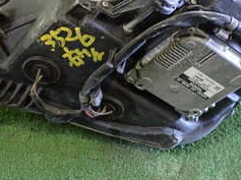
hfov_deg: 27.3
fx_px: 494
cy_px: 6
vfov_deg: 20.1
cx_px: 157
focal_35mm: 71
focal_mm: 5.05
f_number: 2.2
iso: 640
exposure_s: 1/30
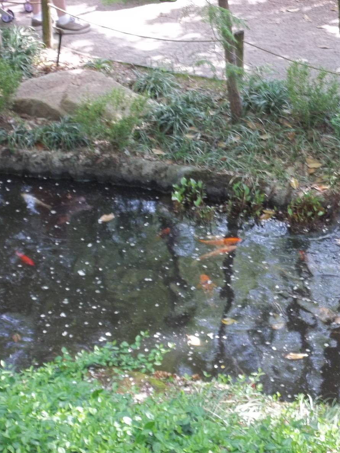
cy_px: 227
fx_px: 1690
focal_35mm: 129
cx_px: 268
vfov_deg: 15.3
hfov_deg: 11.5
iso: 160
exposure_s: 1/40
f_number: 5.2
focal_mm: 17.1
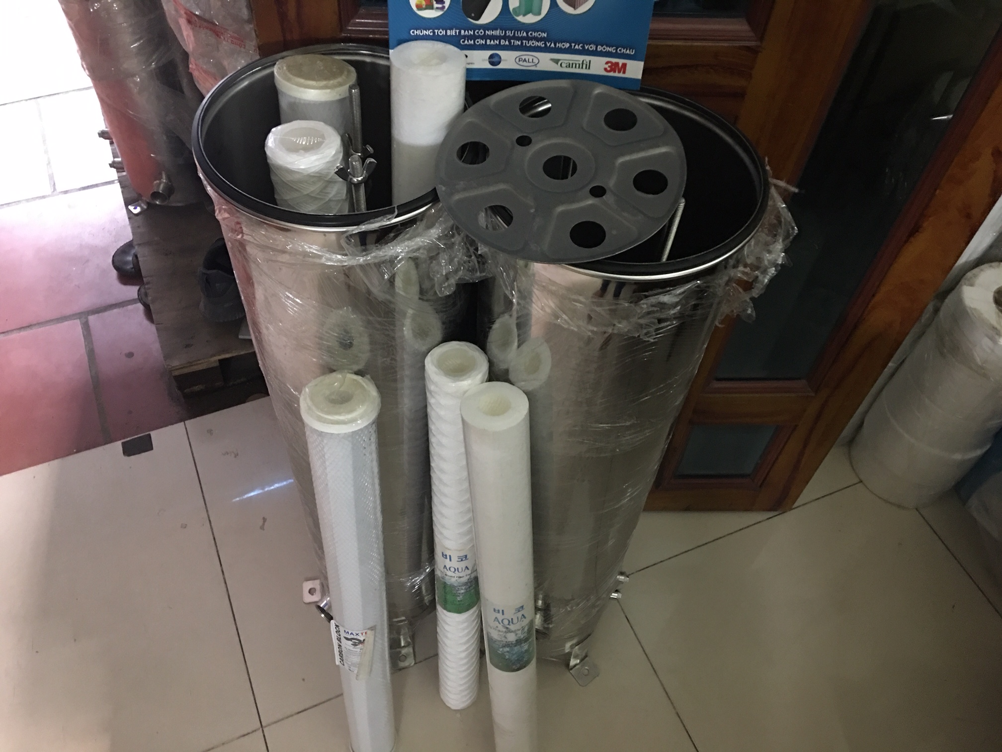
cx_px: 501
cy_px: 376
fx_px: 839
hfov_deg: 61.7
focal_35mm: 29
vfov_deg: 48.2
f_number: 2.2
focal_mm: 4.15
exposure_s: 1/4
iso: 100
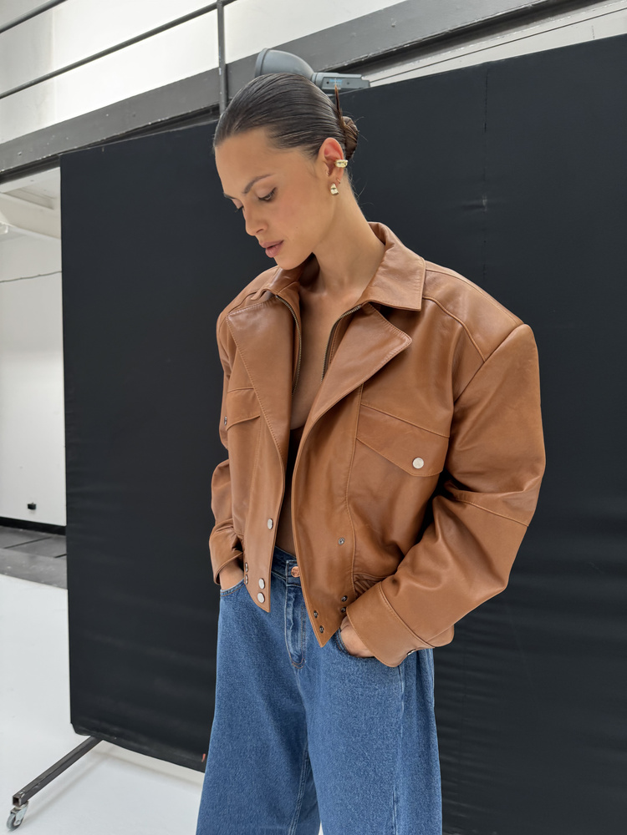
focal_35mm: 24
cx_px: 314
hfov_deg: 56.8
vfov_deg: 71.6
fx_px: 580
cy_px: 418
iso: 125
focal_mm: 6.76
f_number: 1.78
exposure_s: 1/121
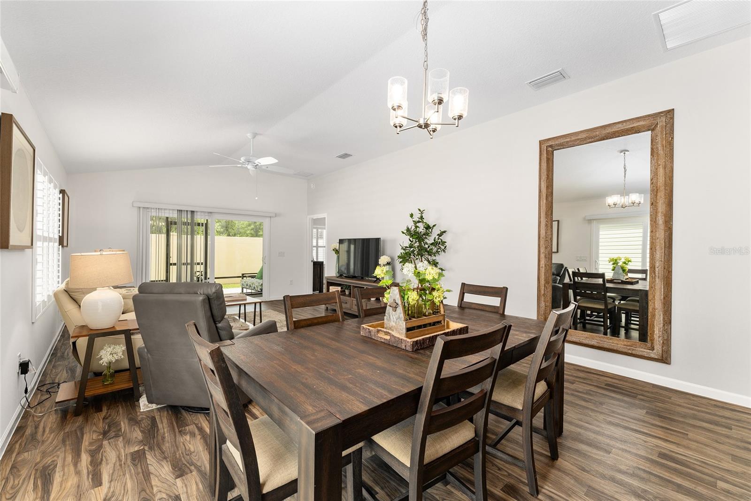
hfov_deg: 100.8
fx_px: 311
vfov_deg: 77.7
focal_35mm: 15
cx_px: 376
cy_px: 250
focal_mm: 14.9
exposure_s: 1/25
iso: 320
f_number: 8
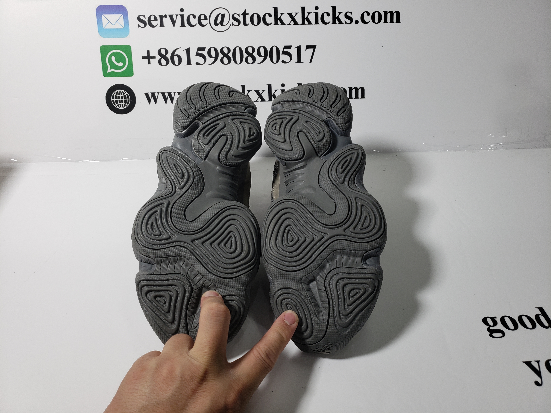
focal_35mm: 26
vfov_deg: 53.1
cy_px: 206
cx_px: 276
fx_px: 414
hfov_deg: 67.3
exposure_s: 1/383
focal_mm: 4.3
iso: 50
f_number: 1.5
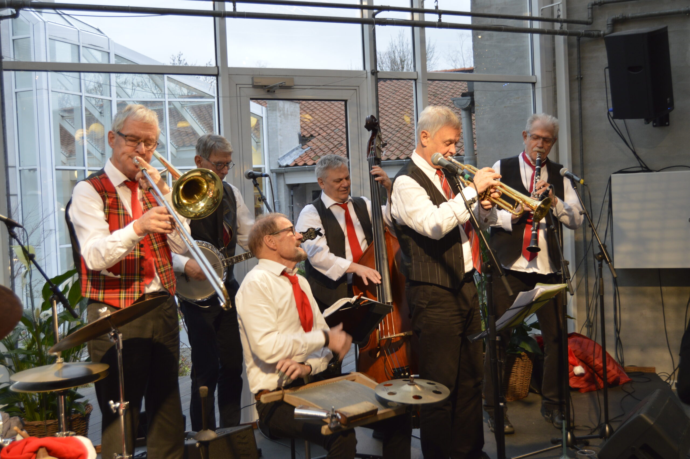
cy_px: 230
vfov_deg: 29.8
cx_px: 345
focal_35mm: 45
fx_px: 862
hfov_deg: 43.6
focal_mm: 30
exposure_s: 1/80
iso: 400
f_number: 4.5
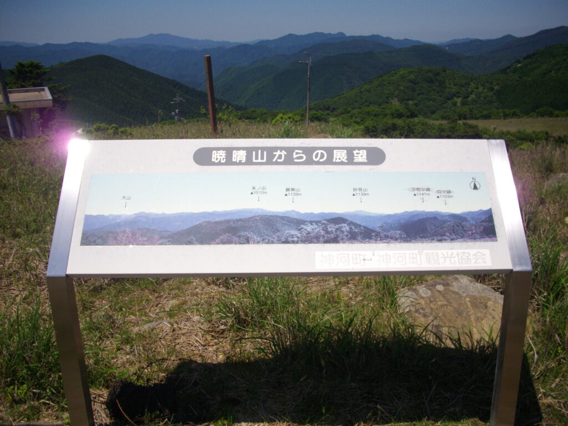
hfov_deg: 50.1
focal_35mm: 37
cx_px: 284
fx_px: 607
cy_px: 213
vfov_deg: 38.7
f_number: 5.6
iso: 100
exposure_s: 1/800
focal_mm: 6.2
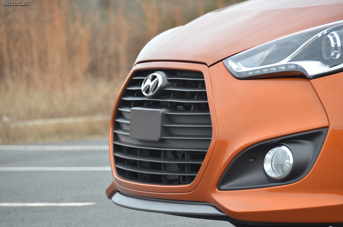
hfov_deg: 6.9
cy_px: 114
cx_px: 172
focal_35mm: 300
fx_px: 2852
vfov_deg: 4.6
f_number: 5.6
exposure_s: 1/500
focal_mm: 200
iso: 1100
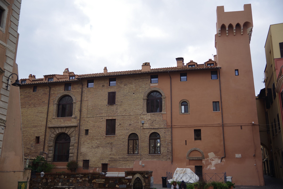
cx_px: 142
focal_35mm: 36
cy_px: 94
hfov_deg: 53.1
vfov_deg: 36.9
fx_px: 283
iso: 100
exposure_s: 1/500
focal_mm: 36
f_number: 2.8
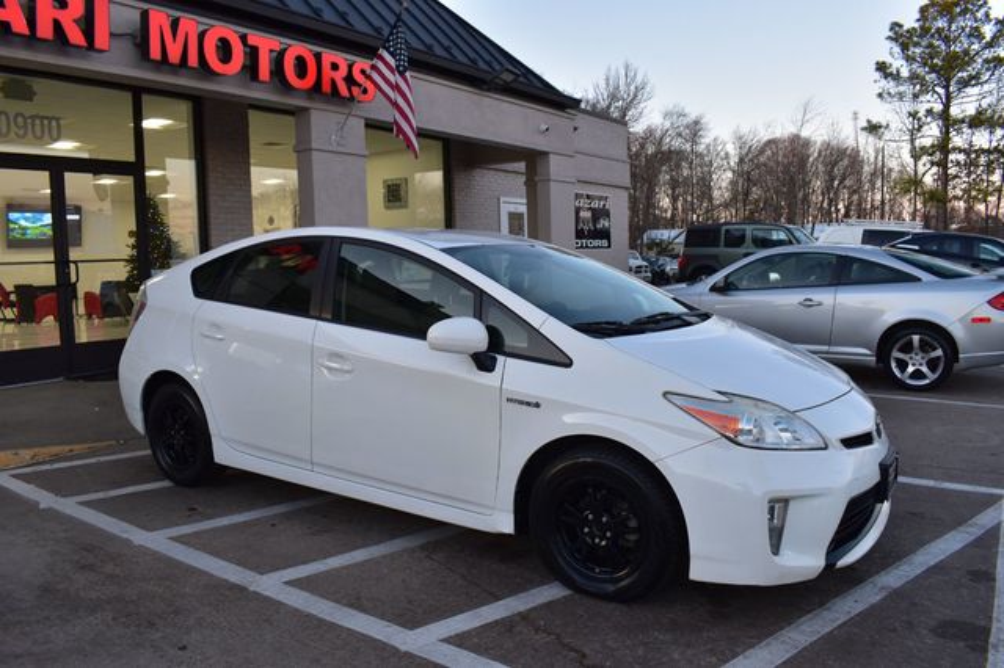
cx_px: 502
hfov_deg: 67.4
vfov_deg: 47.9
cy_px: 334
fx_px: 753
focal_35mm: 27
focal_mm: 18
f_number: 8
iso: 400
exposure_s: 1/50
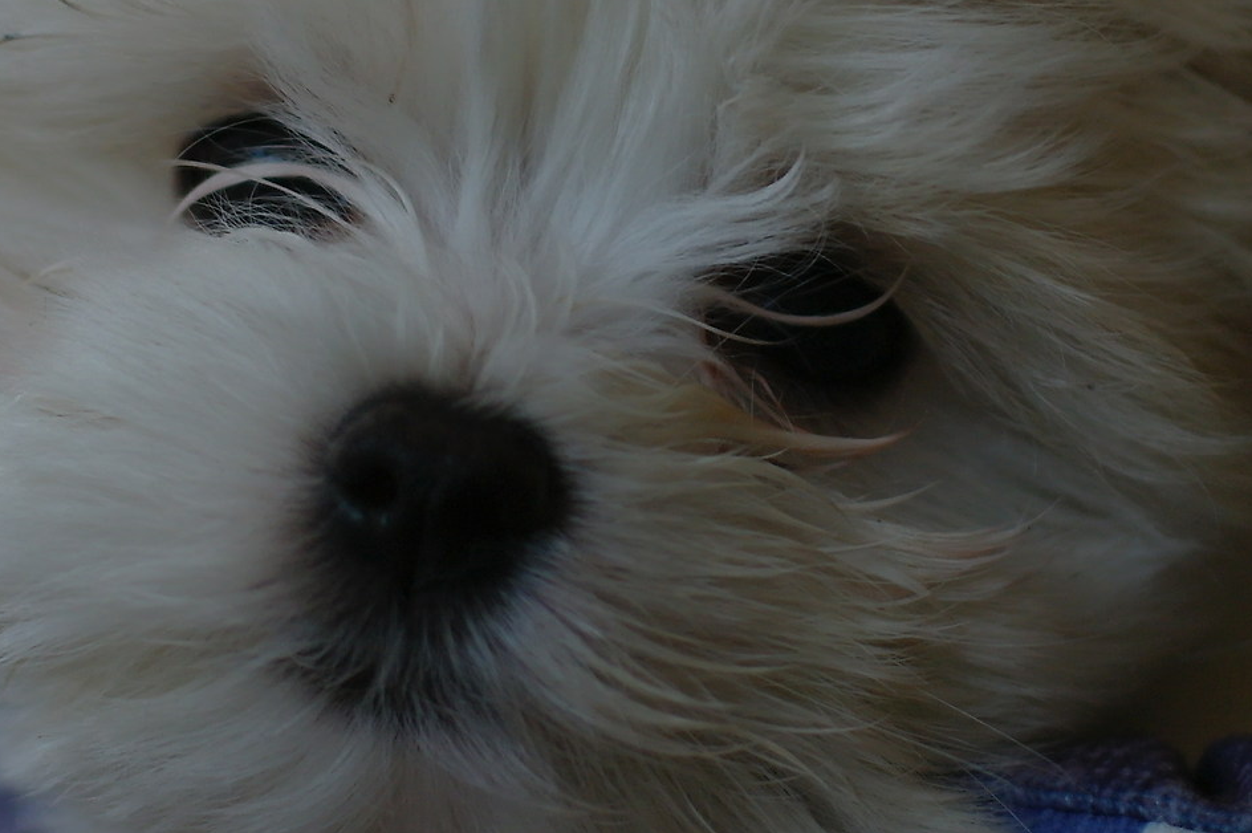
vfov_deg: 5.9
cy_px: 315
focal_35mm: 234
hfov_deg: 8.8
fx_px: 8132
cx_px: 609
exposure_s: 1/250
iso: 200
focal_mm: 60
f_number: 2.8
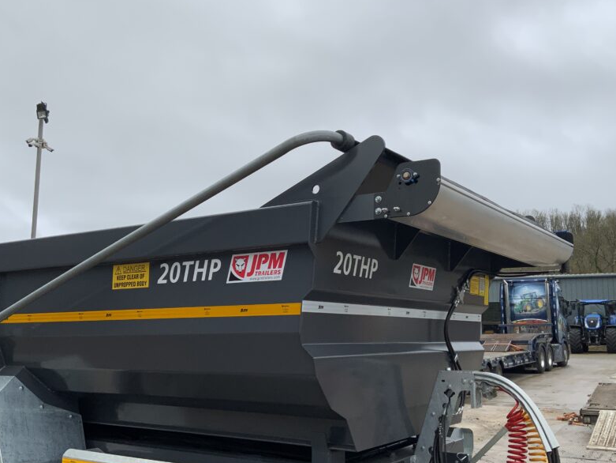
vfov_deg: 37.7
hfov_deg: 49.0
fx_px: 676
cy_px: 230
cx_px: 312
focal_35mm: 38
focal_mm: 3
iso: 16
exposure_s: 1/556
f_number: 1.8
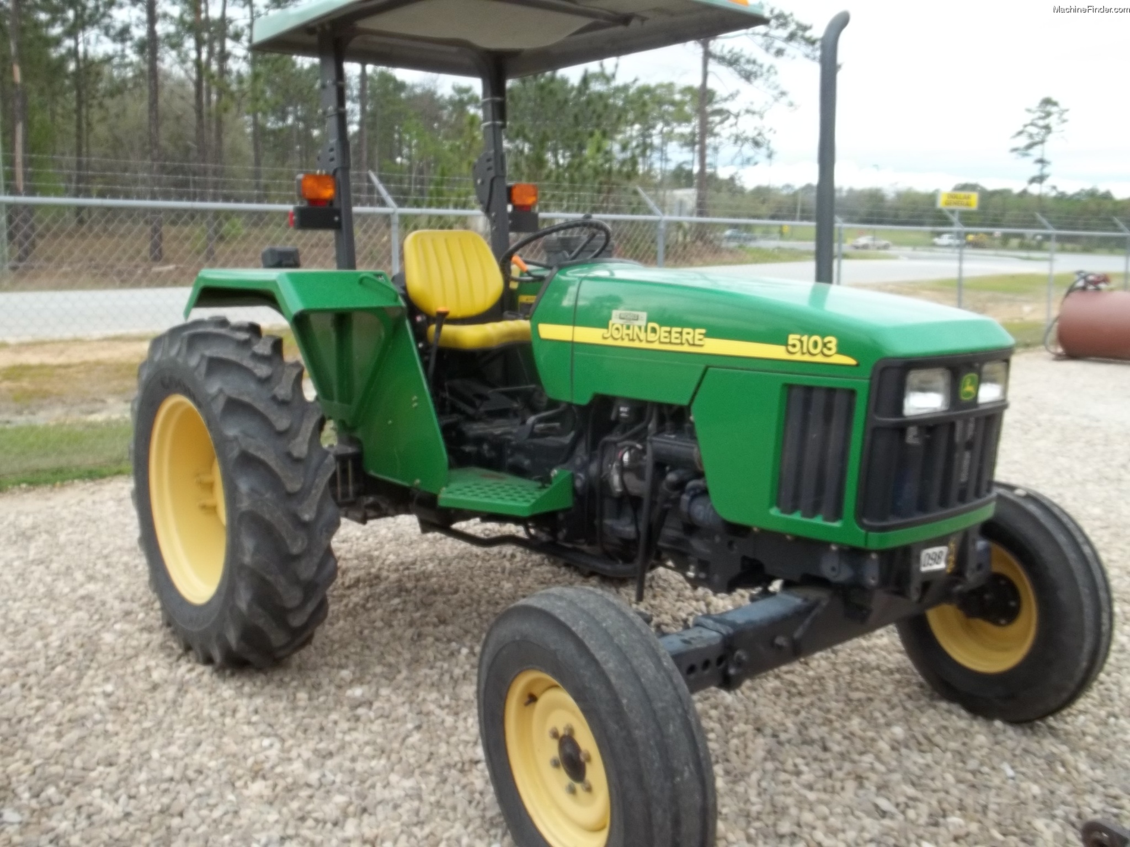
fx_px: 1077
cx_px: 565
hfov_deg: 55.4
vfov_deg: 42.9
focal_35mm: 33
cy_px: 424
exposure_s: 1/100
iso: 64
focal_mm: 5.9
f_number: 3.3
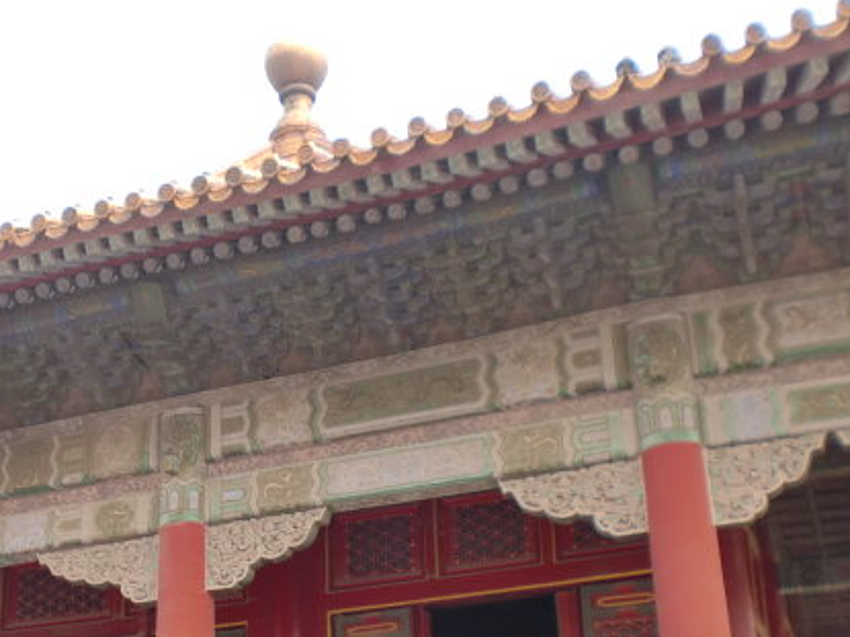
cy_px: 485
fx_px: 1326
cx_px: 311
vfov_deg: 26.6
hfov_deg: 35.3
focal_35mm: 54
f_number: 3.1
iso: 64
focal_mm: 6.3
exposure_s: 1/250
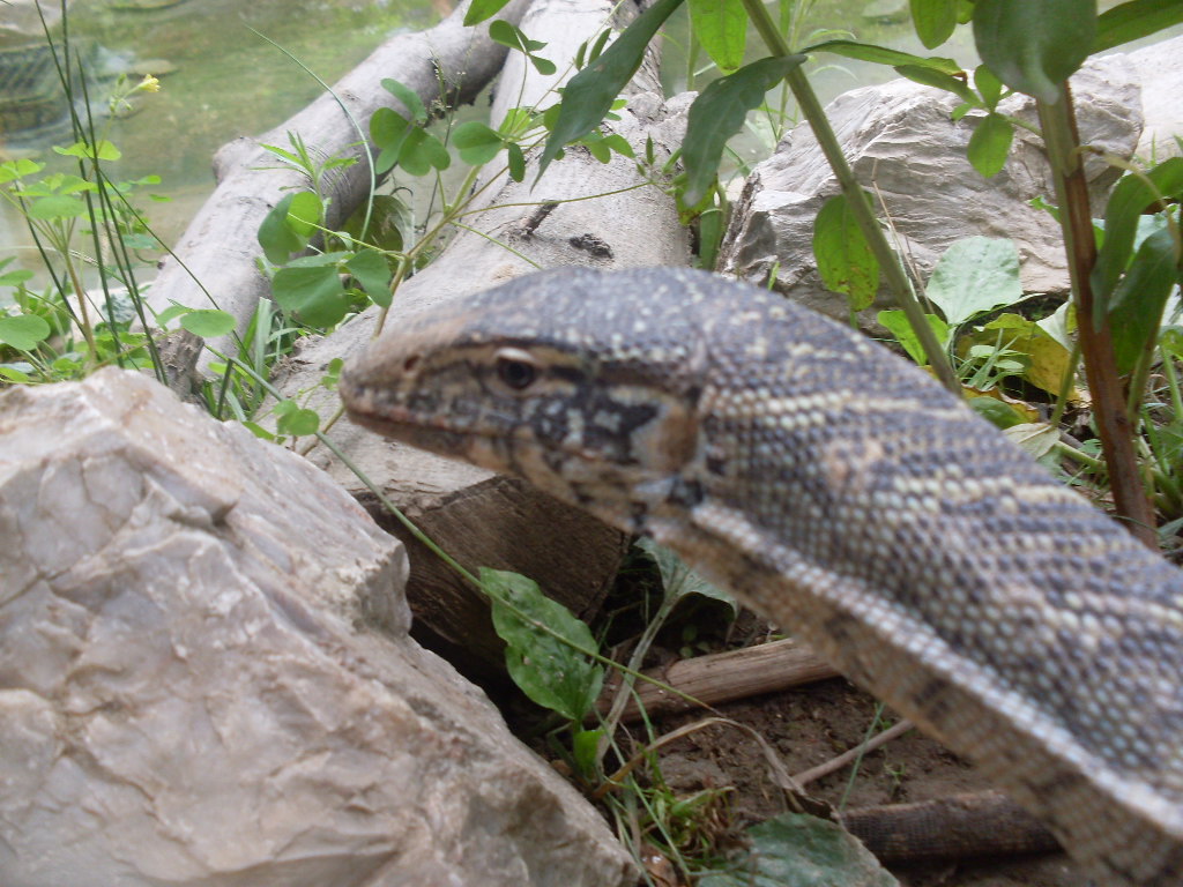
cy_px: 444
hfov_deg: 49.0
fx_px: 1299
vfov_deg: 37.7
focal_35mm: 38
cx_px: 592
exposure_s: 1/60
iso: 100
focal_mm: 6.3
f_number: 2.8
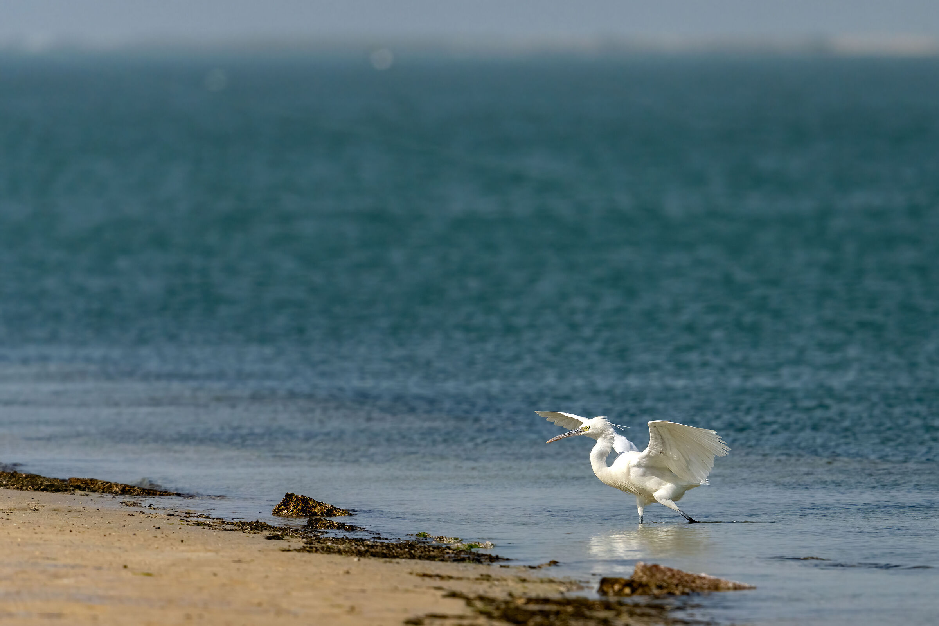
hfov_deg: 3.4
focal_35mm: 600
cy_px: 313
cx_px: 470
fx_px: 15649
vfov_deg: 2.3
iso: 1000
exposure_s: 1/5000
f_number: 8
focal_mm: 600
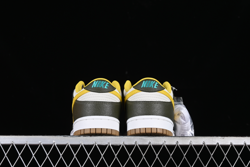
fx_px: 521
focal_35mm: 75
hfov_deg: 27.0
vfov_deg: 18.2
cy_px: 84
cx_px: 125
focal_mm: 50
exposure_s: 1/80
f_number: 7.1
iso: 160
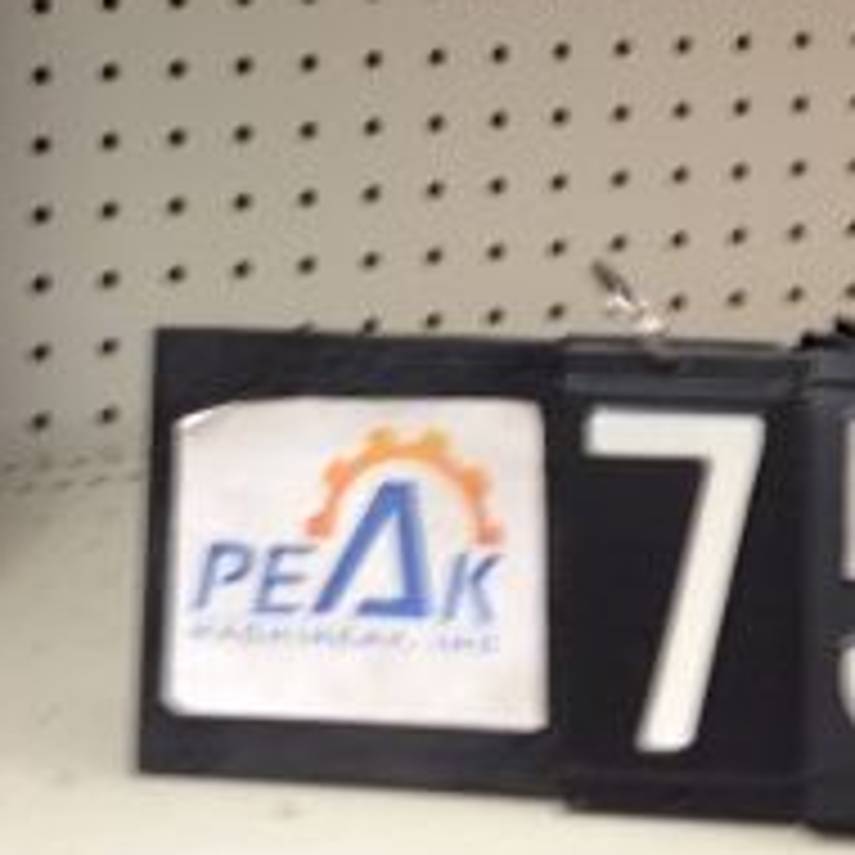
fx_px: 2906
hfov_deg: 16.7
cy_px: -58
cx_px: 248
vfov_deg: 16.3
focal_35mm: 104
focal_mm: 4.28
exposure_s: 1/20
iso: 80
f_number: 2.4
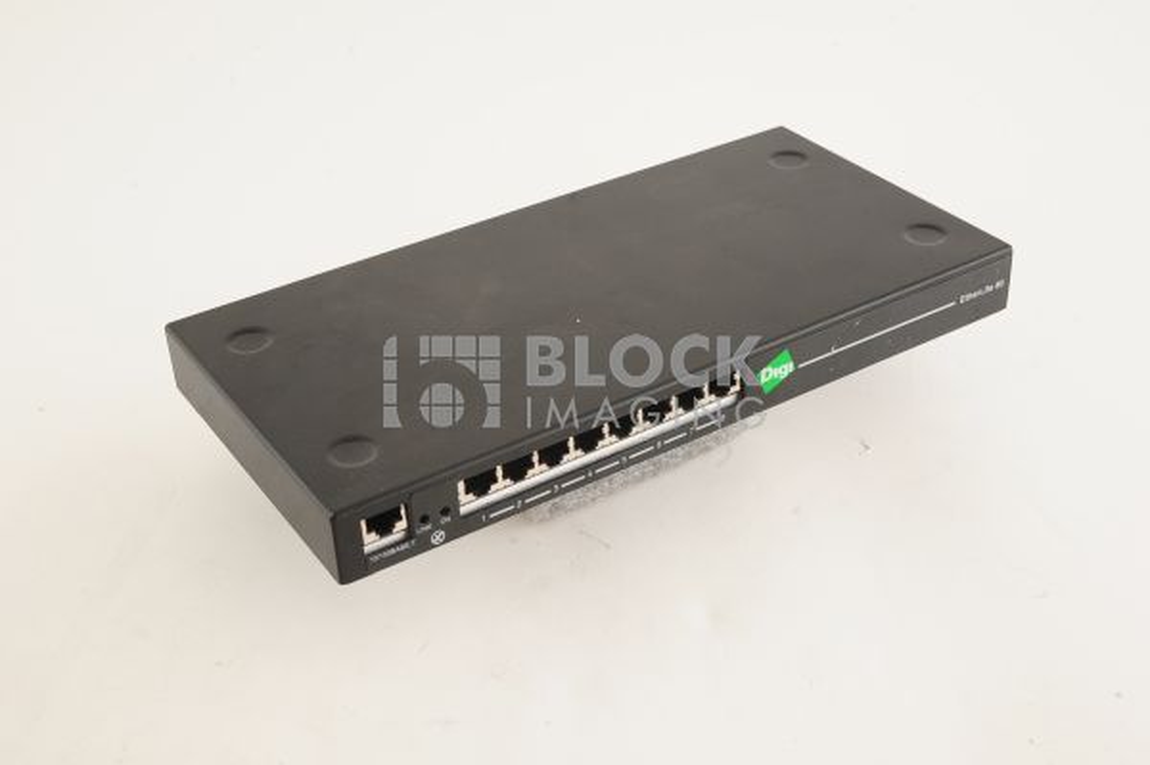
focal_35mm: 50
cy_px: 382
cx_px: 575
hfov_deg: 39.6
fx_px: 1596
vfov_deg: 26.9
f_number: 11
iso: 1600
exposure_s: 1/125
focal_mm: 50
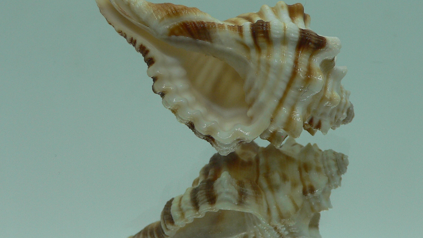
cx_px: 252
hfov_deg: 41.2
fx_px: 561
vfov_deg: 23.9
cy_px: 96
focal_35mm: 50
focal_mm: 4.6
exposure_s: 1/80
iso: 80
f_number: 2.8
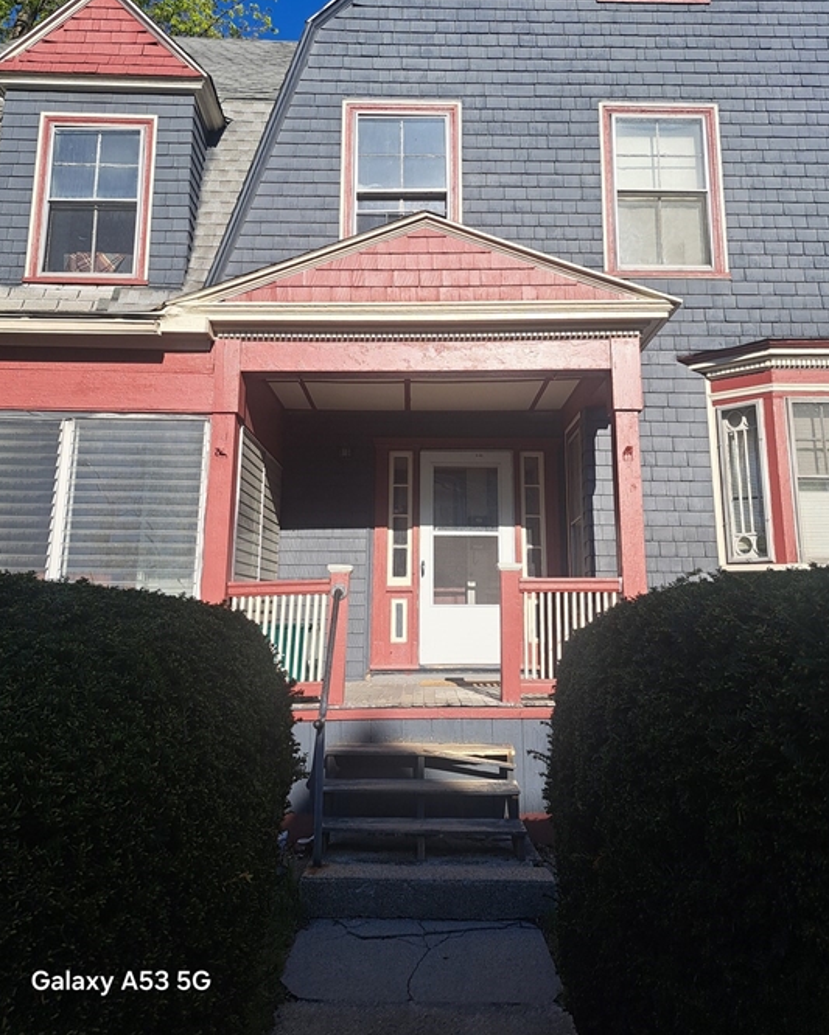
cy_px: 455
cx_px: 423
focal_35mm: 27
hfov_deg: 53.2
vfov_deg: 63.9
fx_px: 828
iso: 50
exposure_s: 1/1389
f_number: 1.8
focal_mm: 5.23
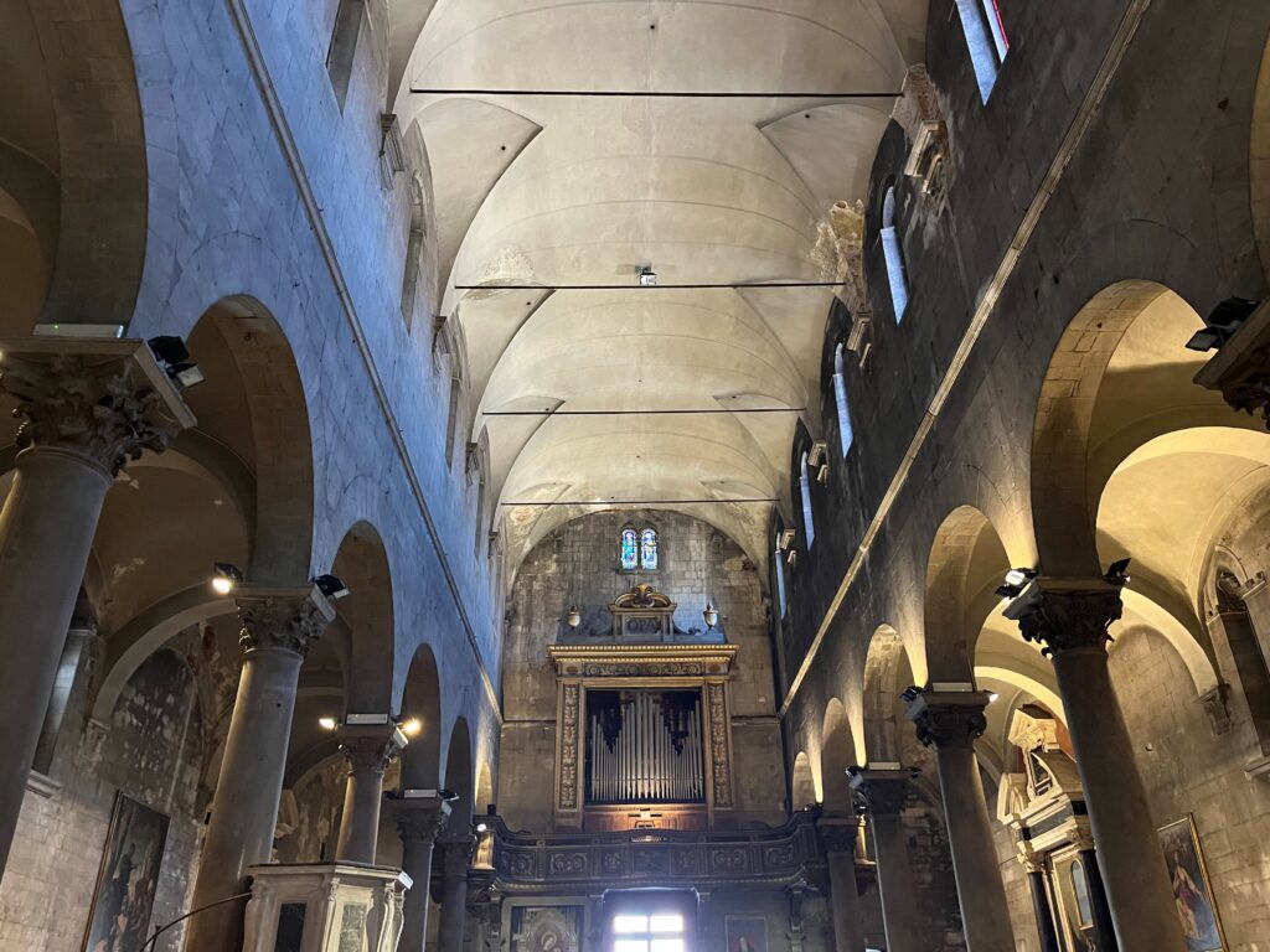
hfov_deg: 67.3
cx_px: 635
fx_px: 954
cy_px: 476
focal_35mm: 26
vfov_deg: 53.1
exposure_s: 1/33
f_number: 1.6
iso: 500
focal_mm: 5.1
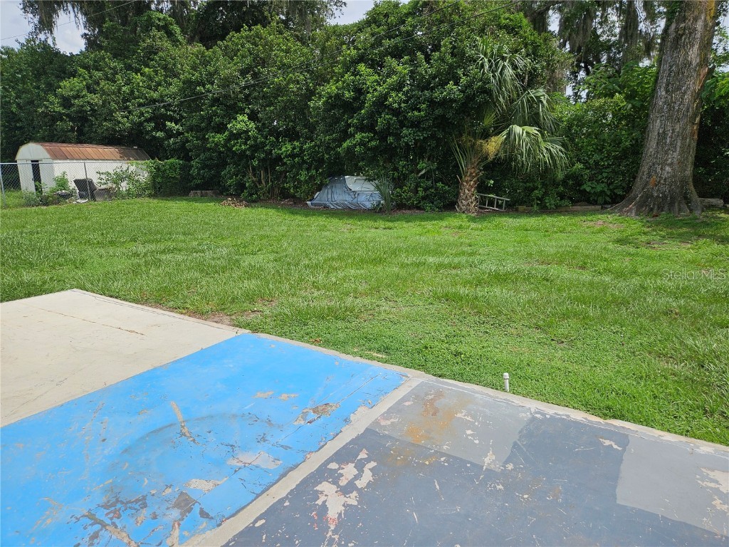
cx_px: 364
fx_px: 484
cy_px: 274
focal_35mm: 23
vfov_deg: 58.9
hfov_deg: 73.9
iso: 25
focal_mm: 5.4
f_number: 1.8
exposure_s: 1/2797
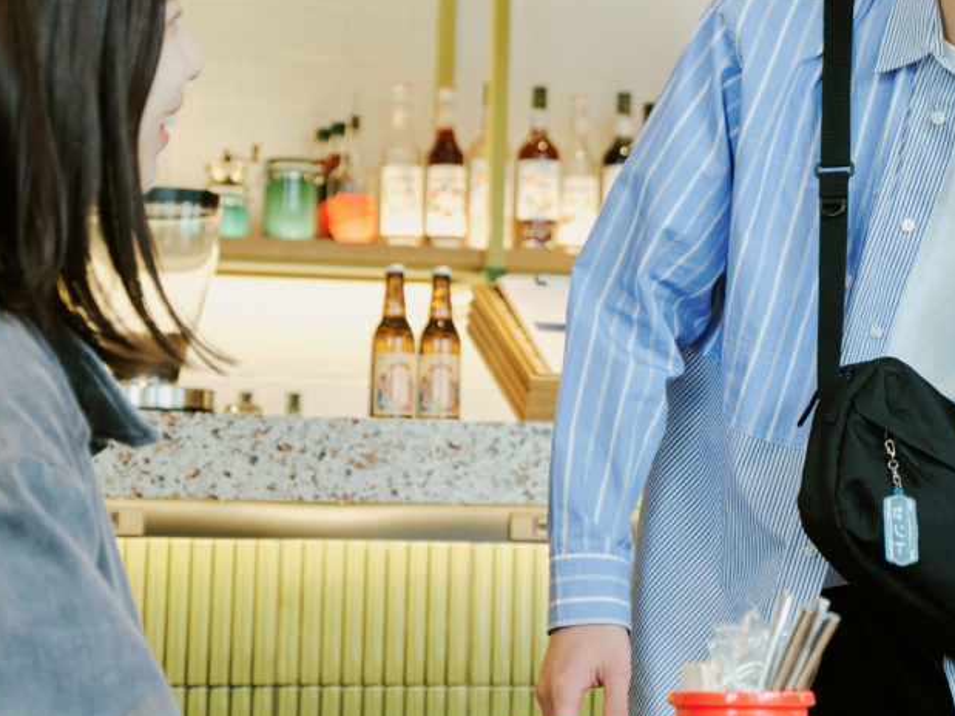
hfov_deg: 15.2
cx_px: 903
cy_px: 171
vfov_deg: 11.5
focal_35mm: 128
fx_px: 3531
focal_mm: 55.5
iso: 640
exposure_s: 1/60
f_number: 4
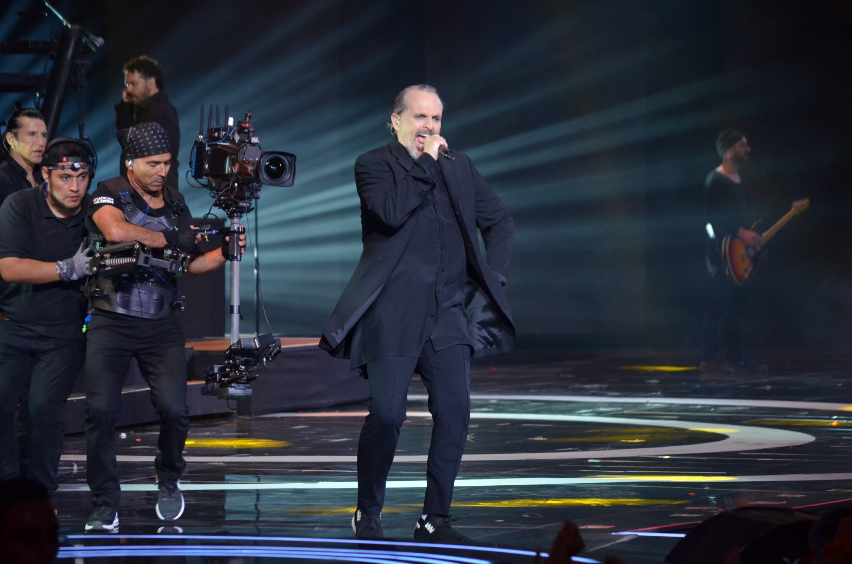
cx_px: 426
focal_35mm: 225
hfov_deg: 9.2
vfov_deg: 6.1
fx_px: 5313
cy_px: 282
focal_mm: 150
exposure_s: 1/160
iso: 1000
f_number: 5
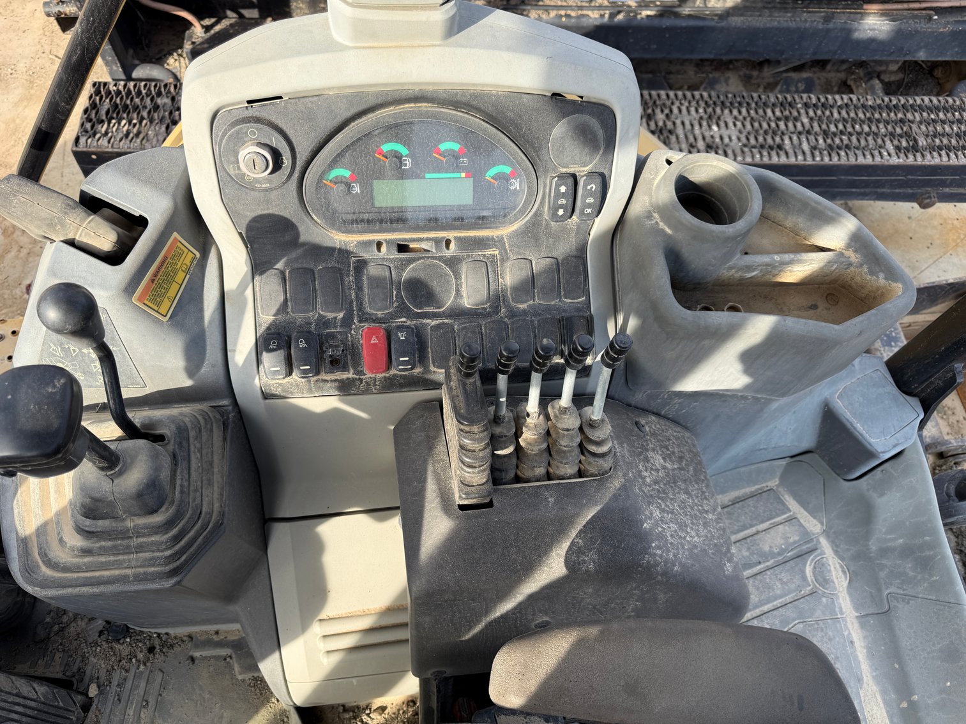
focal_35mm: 24
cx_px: 483
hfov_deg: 71.6
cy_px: 362
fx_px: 670
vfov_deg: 56.8
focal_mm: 6.76
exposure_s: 1/909
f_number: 1.78
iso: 80
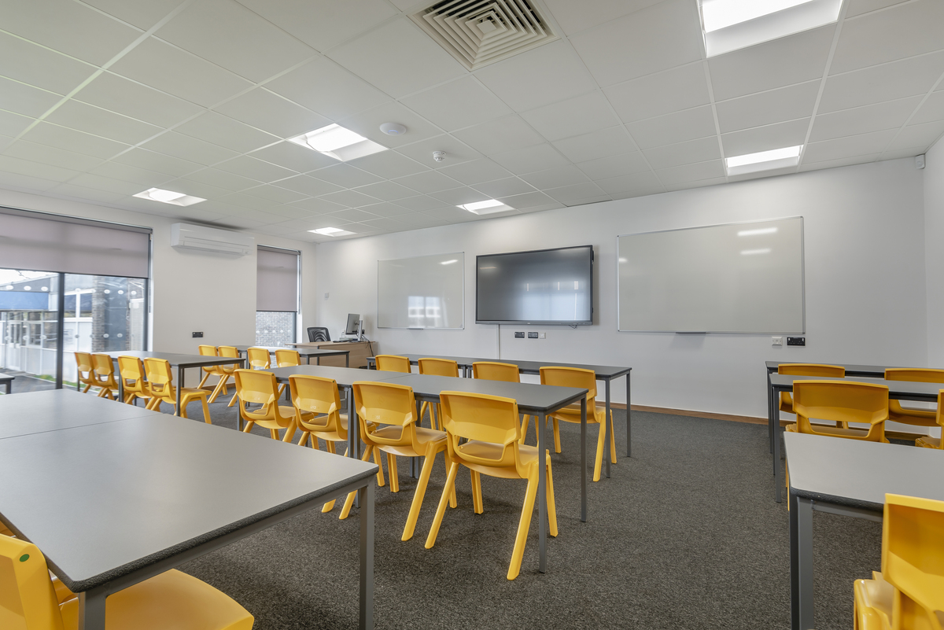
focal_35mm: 16
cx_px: 472
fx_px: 420
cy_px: 315
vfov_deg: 73.8
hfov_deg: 96.7
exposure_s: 1/8
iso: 100
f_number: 8
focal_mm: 16
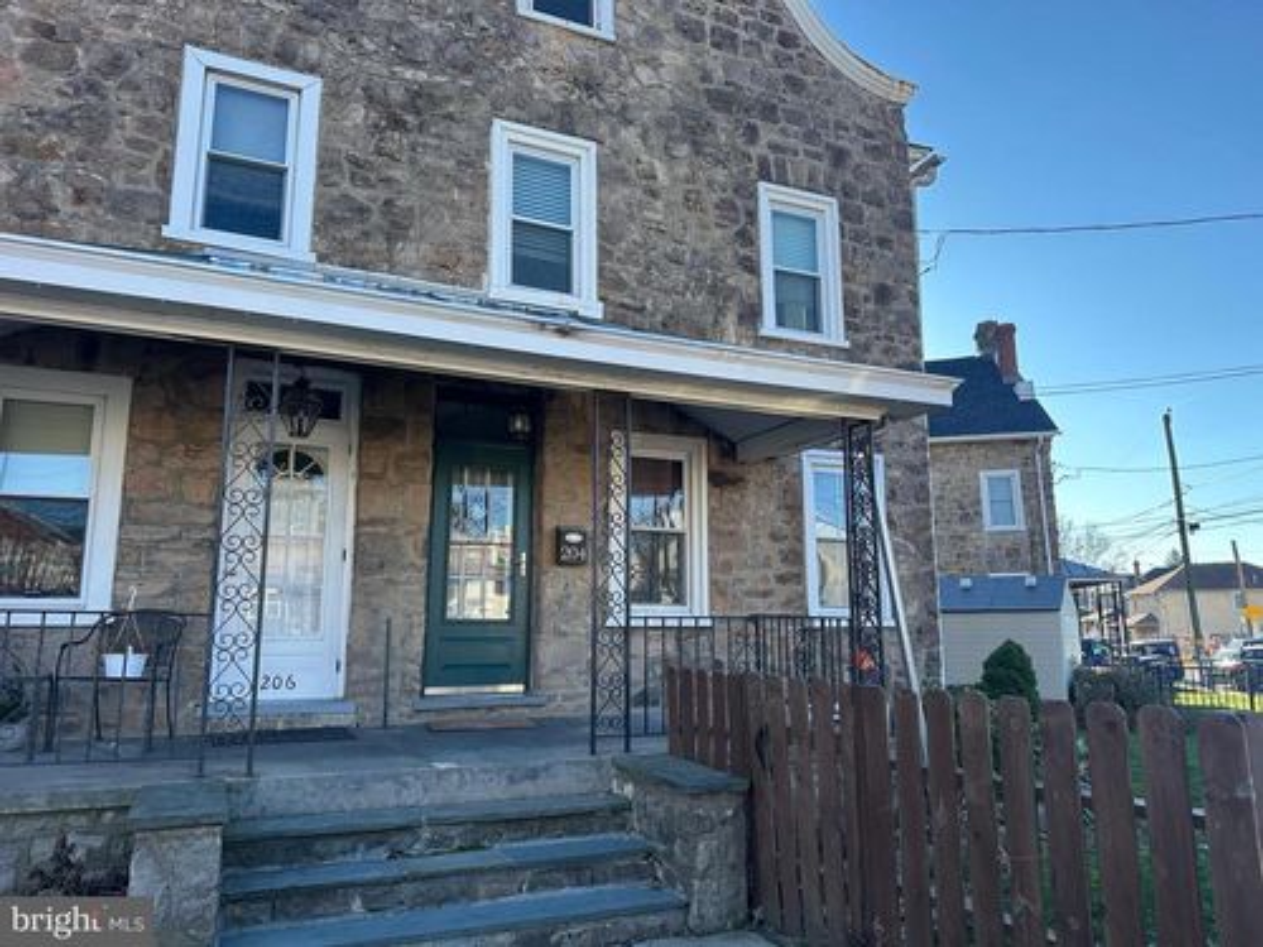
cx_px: 632
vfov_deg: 56.8
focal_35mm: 24
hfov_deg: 71.6
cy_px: 474
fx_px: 876
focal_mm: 6.86
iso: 80
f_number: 1.78
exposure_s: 1/1050
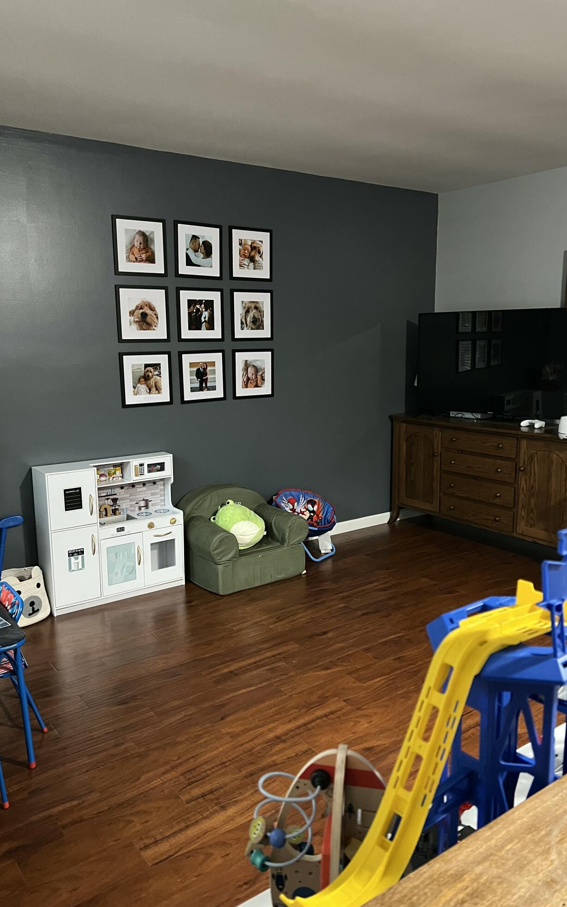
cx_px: 287
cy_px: 453
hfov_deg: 44.5
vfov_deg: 66.5
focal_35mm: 28
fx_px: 693
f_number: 1.5
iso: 500
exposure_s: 1/30
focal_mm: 5.7
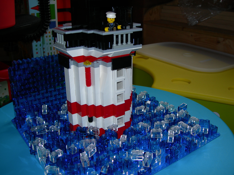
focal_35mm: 38
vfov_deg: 37.7
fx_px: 257
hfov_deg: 49.0
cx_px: 117
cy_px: 88
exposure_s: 1/60.1
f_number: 2.8
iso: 50
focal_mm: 7.8
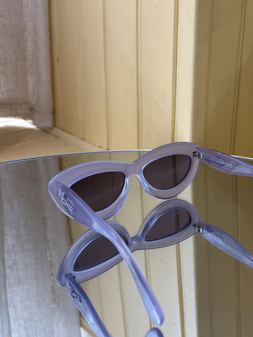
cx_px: 201
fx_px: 409
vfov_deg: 44.4
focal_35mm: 42
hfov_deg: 33.4
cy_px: 127
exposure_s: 1/100
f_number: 1.6
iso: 100
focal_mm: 5.96
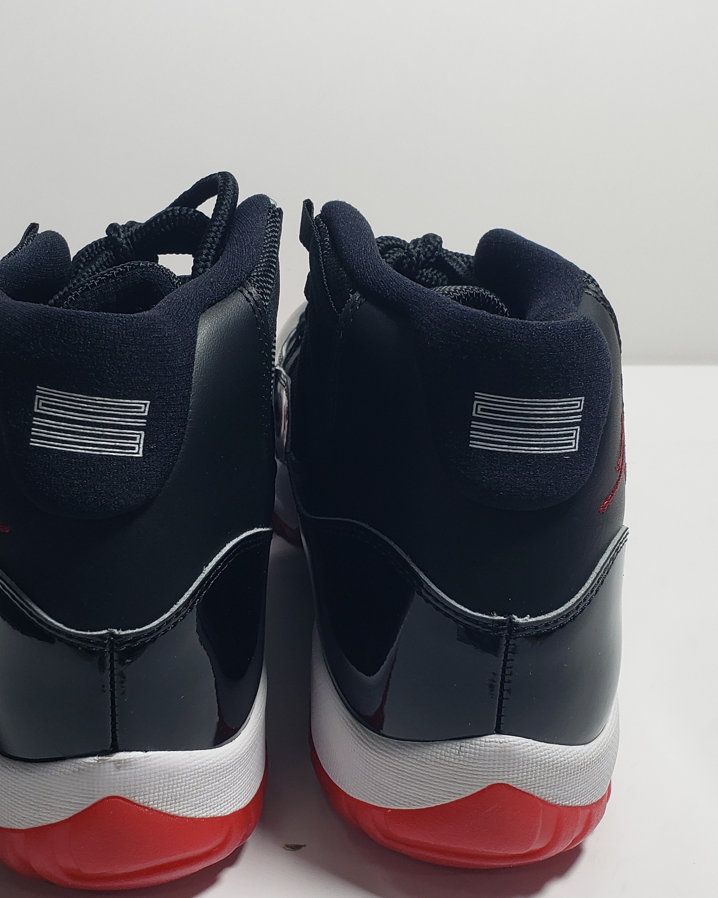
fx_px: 1195
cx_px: 281
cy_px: 507
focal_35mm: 45
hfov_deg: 33.3
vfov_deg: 41.1
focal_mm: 4.3
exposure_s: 1/195
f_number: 2.4
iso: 50
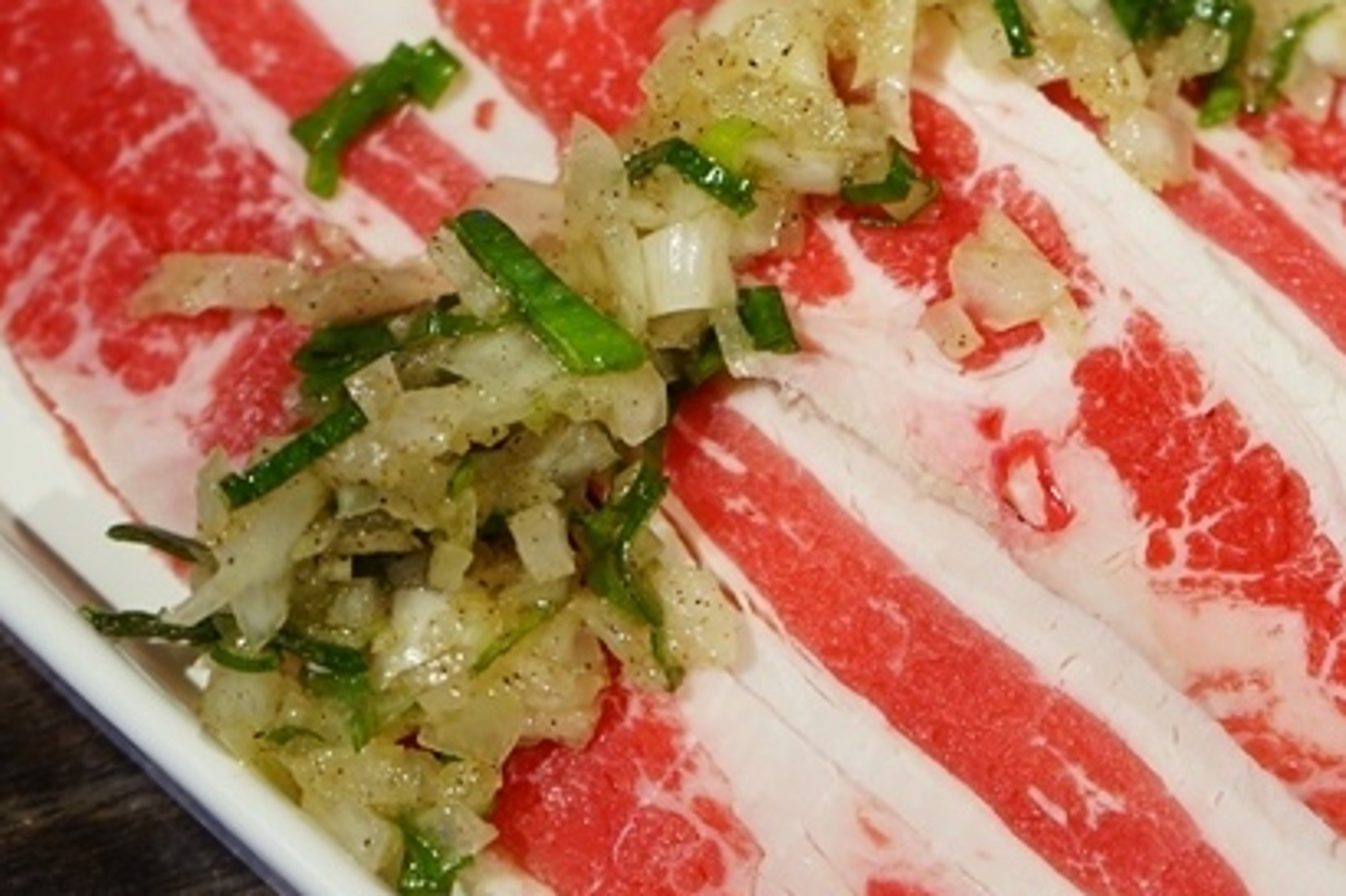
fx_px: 2990
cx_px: 1037
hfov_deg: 25.0
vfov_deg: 17.0
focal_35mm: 80
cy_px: 510
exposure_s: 1/60
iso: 640
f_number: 4.5
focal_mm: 41
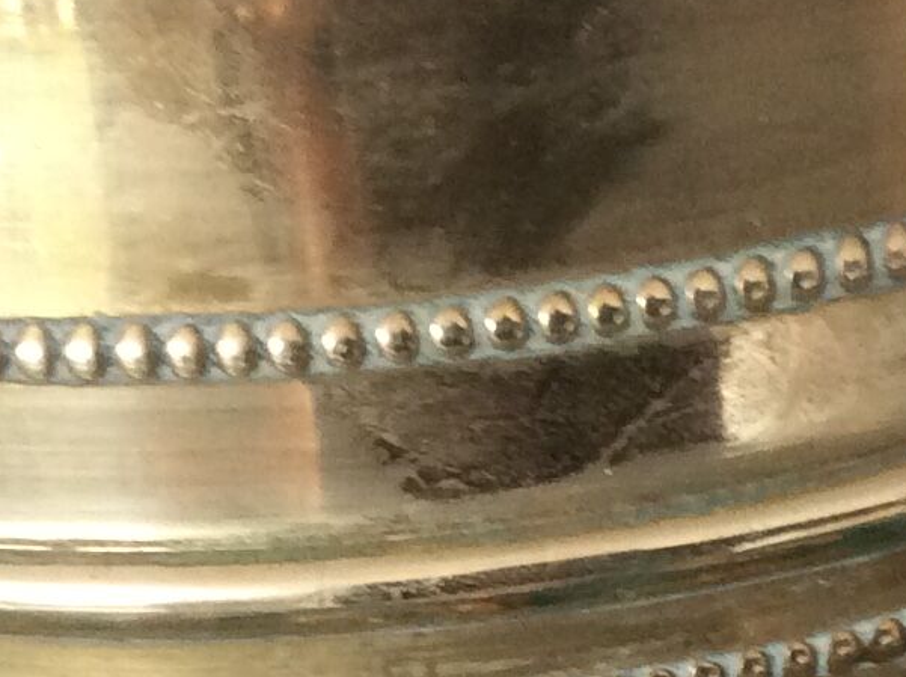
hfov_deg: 14.3
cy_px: 692
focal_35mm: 138
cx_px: 517
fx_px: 3607
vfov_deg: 10.6
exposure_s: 1/25
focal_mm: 3.3
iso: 125
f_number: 2.4
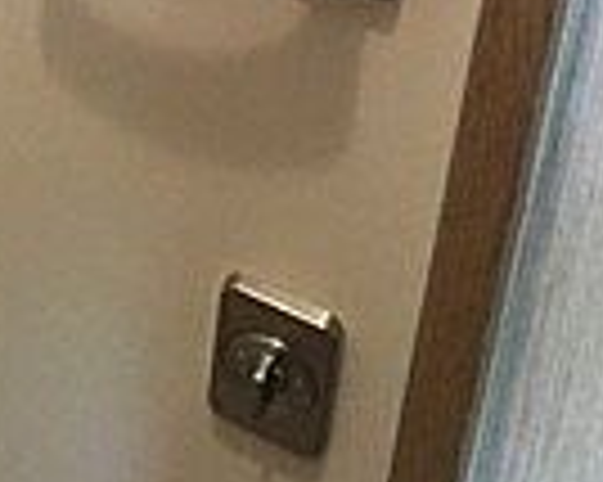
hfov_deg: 13.7
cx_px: -176
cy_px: -559
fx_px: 2408
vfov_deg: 10.3
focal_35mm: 135
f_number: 2.2
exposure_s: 1/30
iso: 160
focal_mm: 4.15
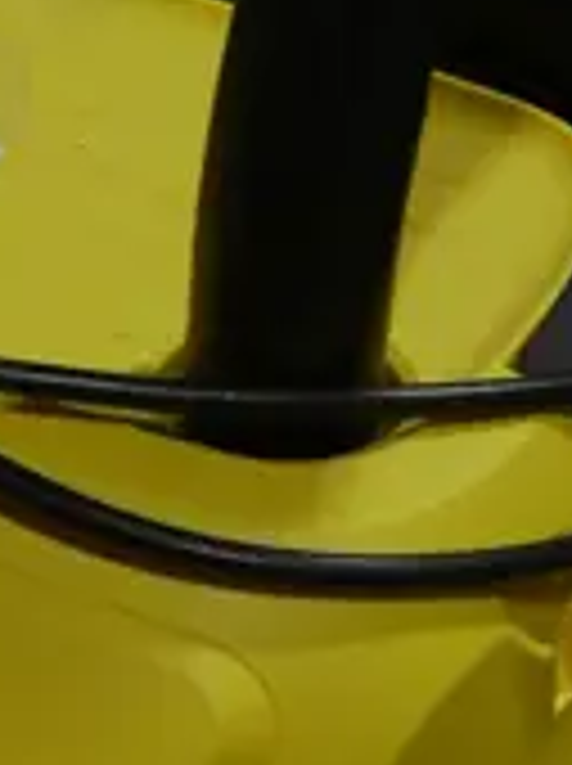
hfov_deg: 8.6
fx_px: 3733
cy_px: 243
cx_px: -191
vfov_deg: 11.7
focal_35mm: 169
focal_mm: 14
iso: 200
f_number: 4.5
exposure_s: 1/160
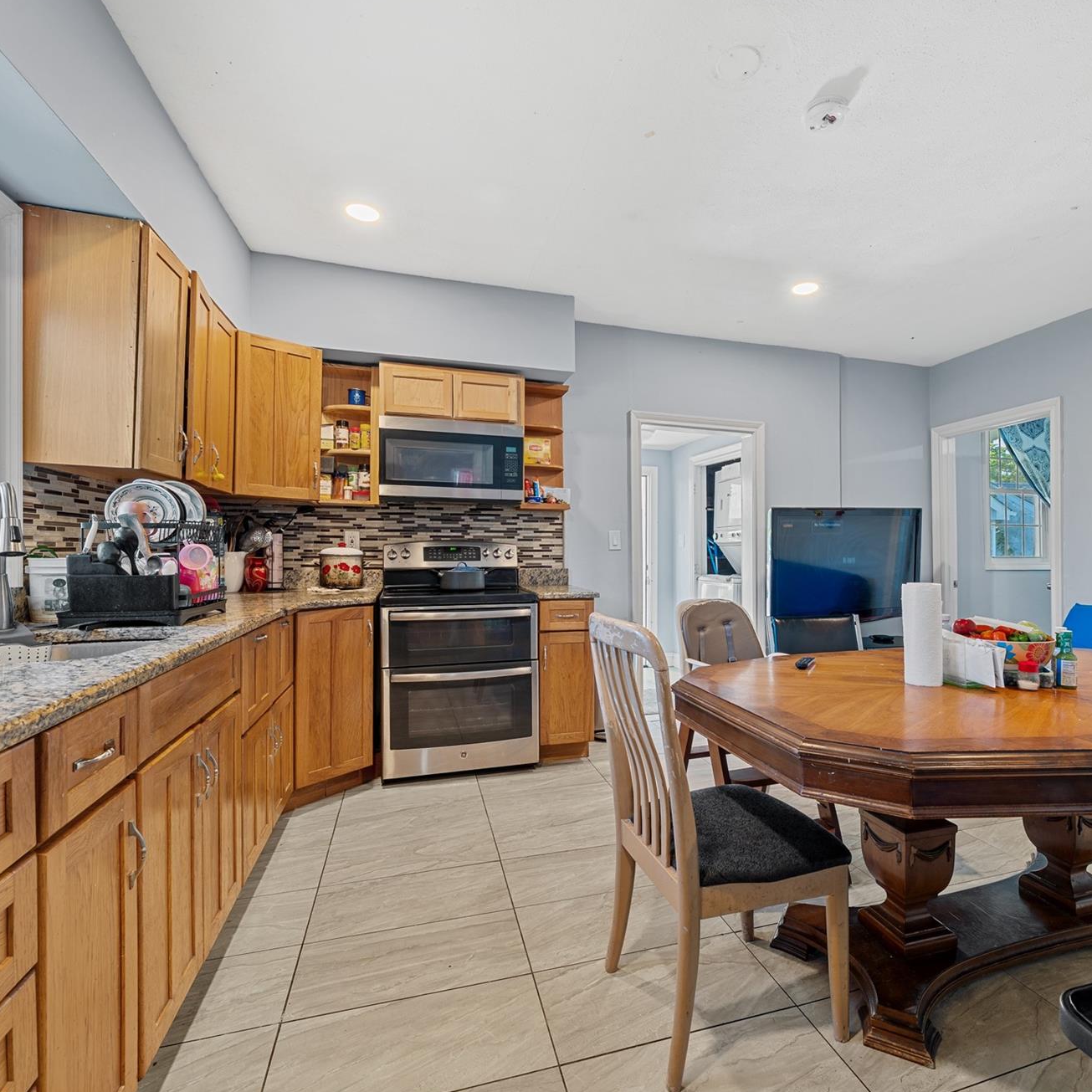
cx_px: 601
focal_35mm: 16
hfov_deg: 87.2
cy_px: 533
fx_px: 571
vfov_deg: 87.4
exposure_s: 5
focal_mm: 12
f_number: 8
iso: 100
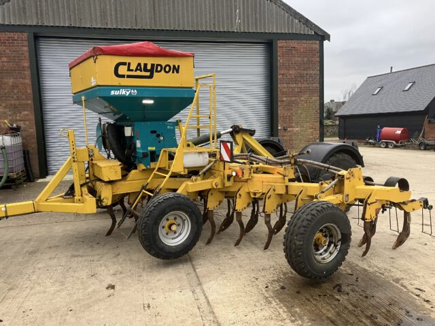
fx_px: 352
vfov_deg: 49.7
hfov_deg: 63.4
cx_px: 218
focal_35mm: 28
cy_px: 163
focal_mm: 3.99
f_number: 1.8
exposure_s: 1/88
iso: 80
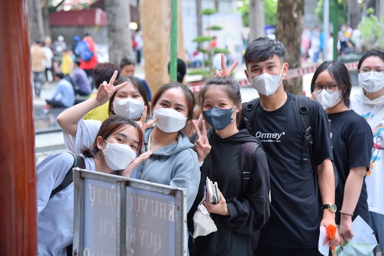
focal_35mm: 86
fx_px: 917
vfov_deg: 15.9
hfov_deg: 23.7
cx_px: 192
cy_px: 128
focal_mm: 86
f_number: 5.6
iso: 125
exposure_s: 1/125
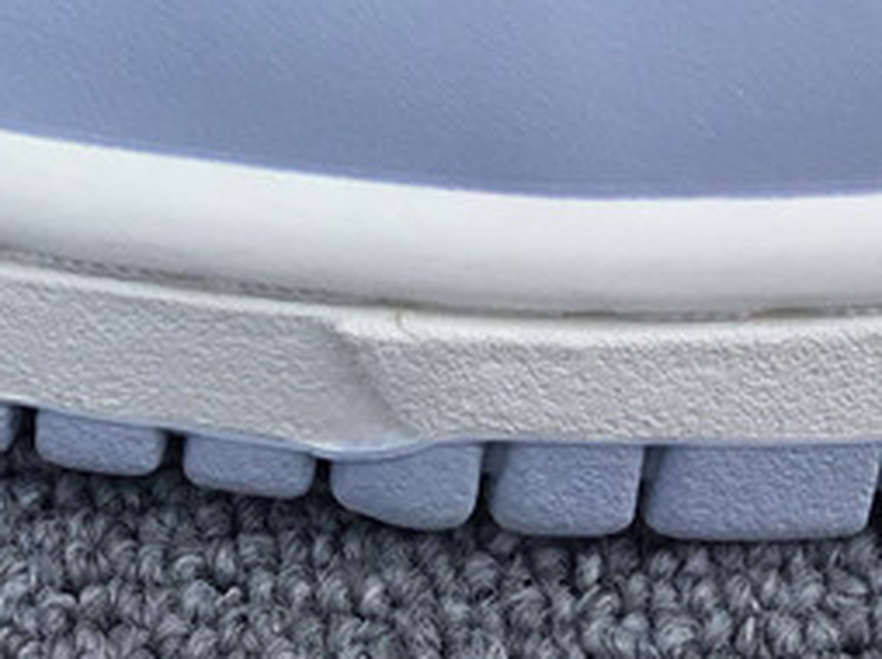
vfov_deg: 12.7
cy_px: -331
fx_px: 2800
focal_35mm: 110
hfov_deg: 17.6
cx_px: 83
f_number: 2.4
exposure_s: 1/734
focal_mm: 3.3
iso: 25
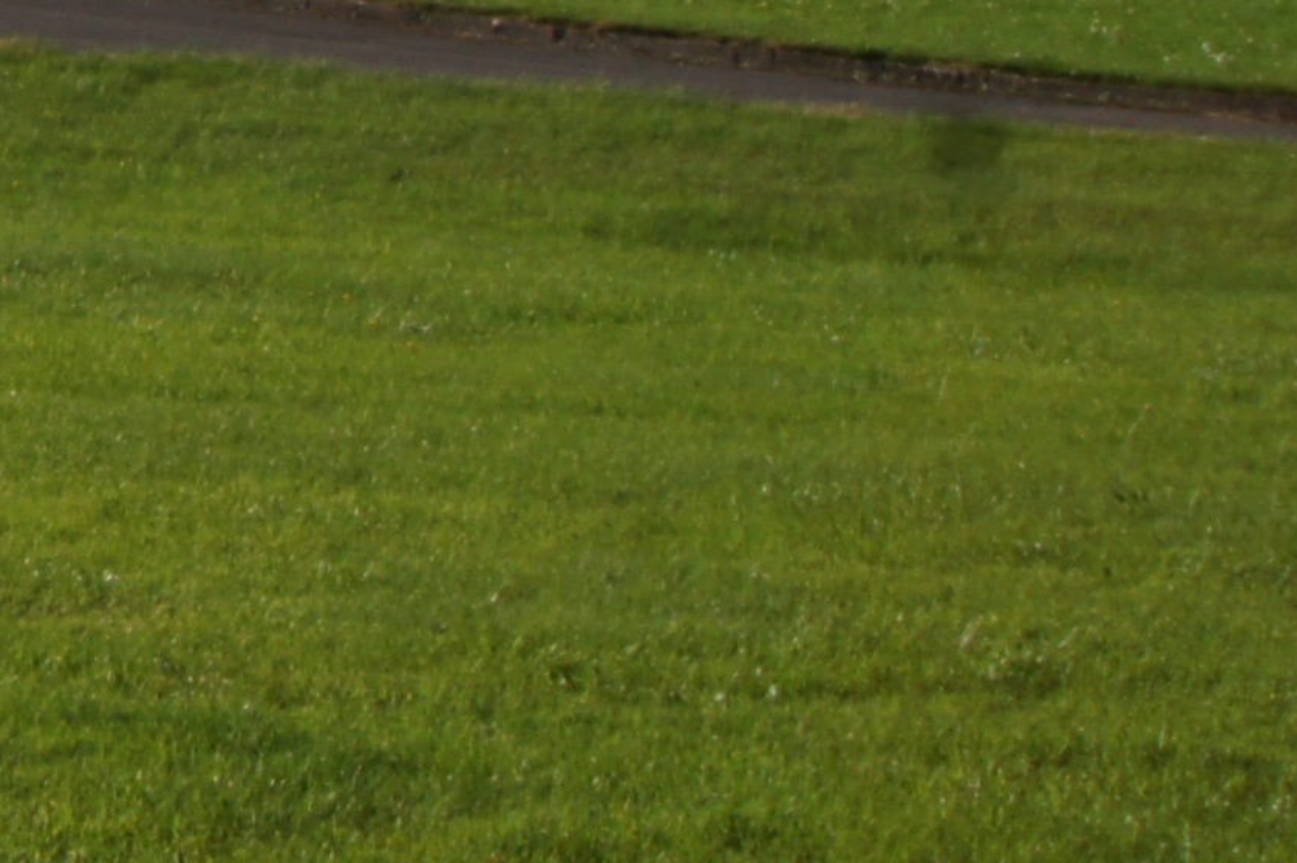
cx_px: -1711
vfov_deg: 8.1
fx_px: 5688
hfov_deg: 11.1
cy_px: -1129
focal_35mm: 158
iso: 100
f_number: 16
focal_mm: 18
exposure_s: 1/160
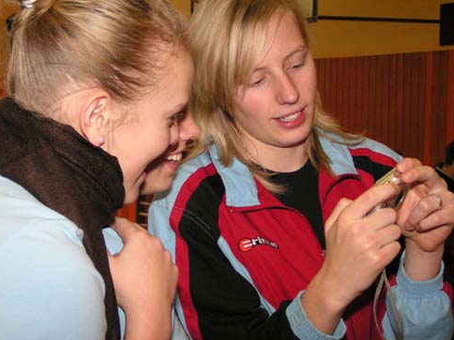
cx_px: 179
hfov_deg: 27.7
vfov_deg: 21.0
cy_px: 187
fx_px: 917
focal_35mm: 70
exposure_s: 1/60
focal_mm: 8.7
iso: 200
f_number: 3.2
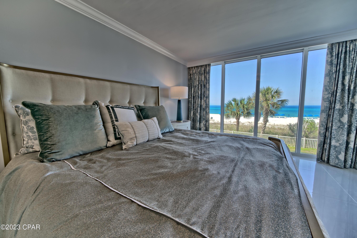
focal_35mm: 13
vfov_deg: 85.5
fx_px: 129
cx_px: 178
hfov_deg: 108.3
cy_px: 119
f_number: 19
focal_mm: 13
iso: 200
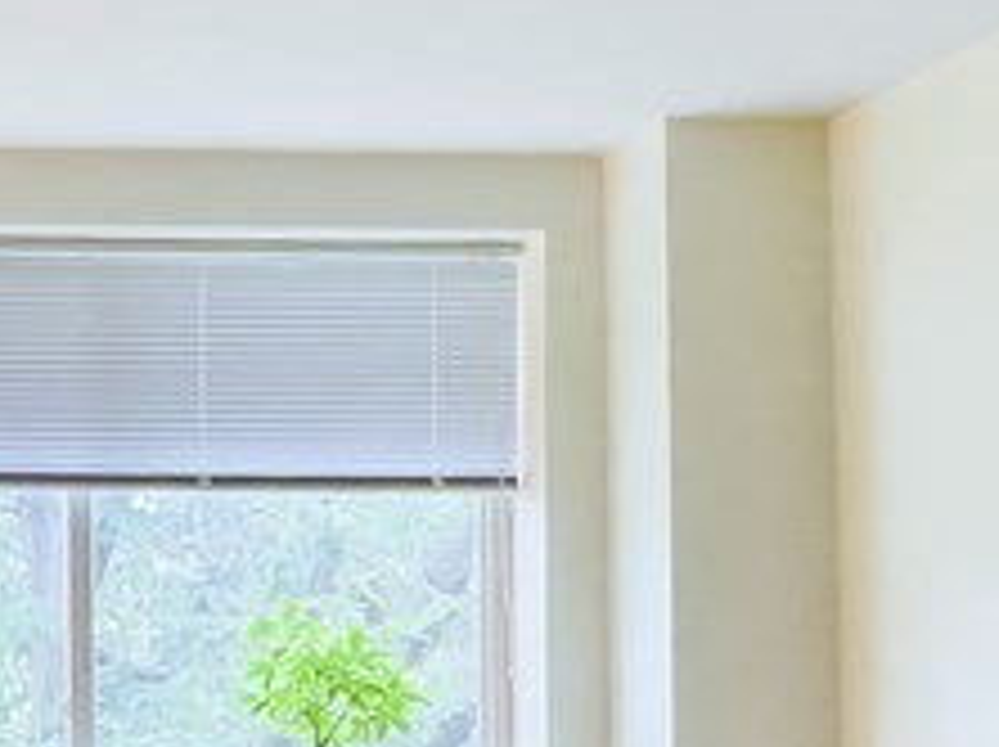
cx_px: -40
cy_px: 1094
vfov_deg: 21.0
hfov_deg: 29.7
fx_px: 1730
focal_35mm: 60
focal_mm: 1.54
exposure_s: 1/60
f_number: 2.4
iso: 200
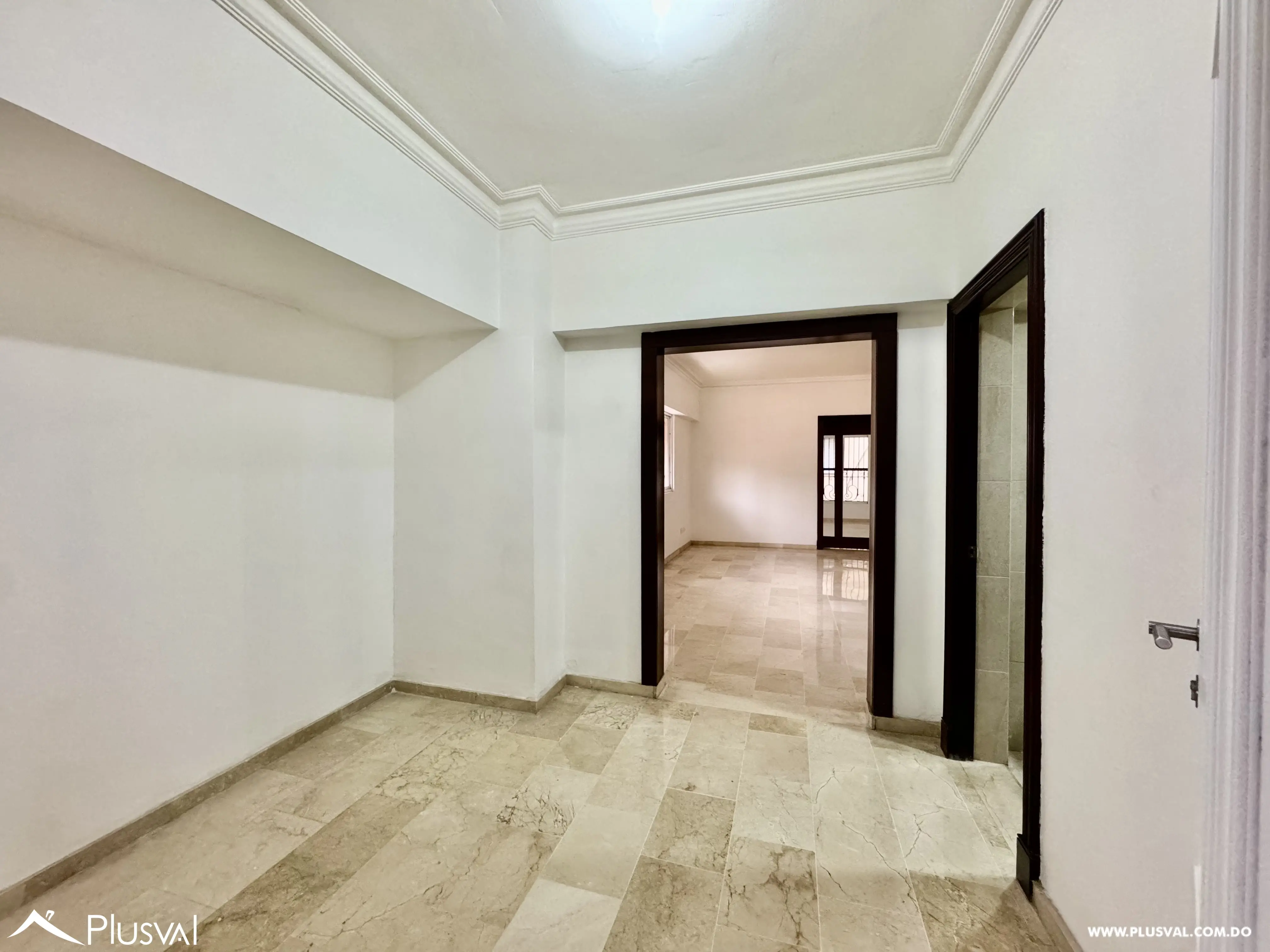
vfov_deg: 85.7
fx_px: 514
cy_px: 476
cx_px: 635
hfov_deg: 102.1
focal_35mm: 14
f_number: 2.2
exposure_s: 1/60
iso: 400
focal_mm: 2.22
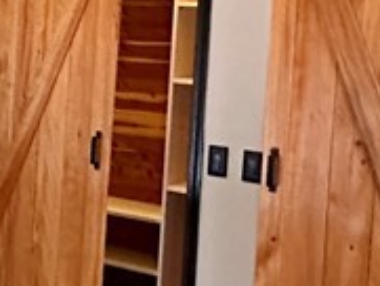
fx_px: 868
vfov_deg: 18.6
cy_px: 99
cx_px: -86
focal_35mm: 79
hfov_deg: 22.6
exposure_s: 1/60
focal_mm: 2.22
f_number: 2.2
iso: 1000
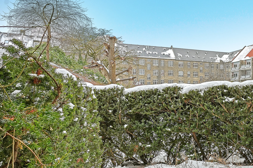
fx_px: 267
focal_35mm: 38
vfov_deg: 35.0
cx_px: 248
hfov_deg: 44.0
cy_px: 91
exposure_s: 1/15
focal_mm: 17
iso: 400
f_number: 8
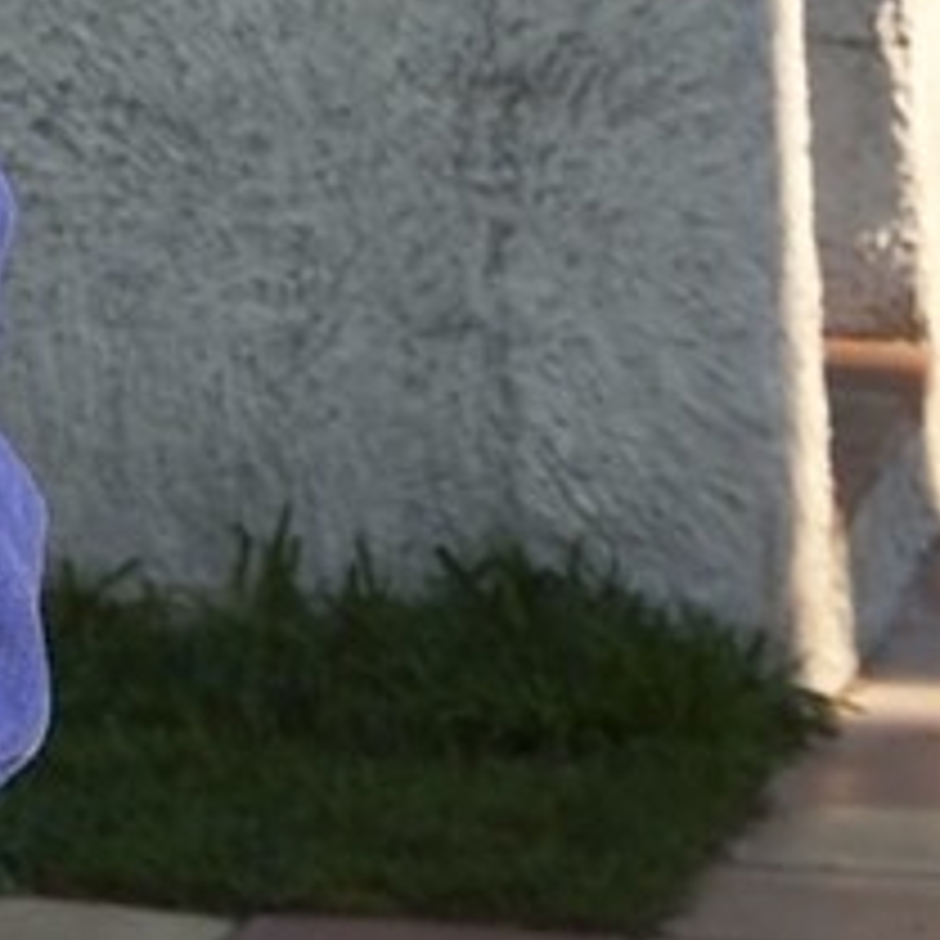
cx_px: -1808
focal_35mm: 274
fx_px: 8418
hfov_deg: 6.0
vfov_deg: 5.6
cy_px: -2766
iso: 200
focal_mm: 28
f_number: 11
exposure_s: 1/200
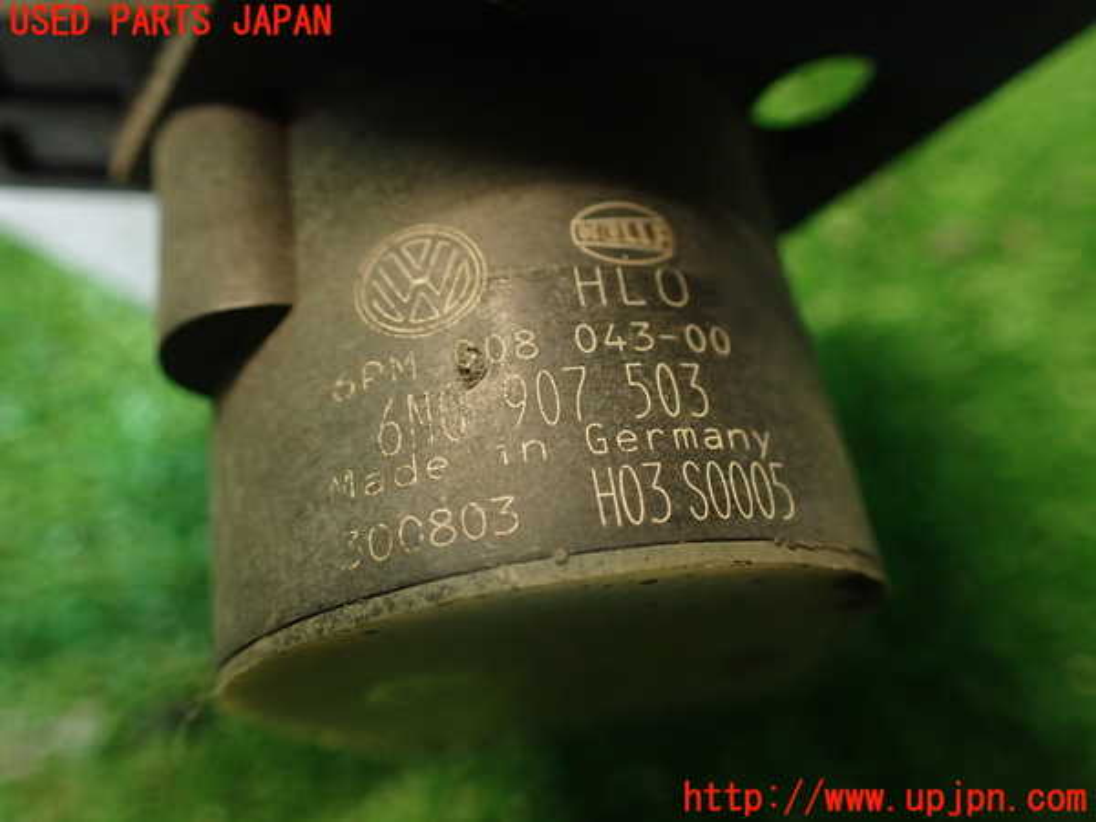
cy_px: 411
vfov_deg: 46.8
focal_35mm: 30
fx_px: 950
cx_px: 548
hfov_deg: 60.0
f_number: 2.3
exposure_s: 1/30
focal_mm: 5.4
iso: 400
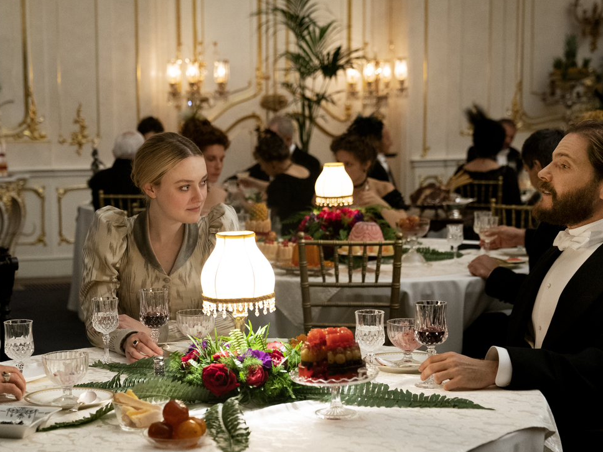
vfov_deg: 19.1
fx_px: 1341
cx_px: 177
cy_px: 262
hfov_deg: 25.1
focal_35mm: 77
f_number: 3.2
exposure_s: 1/100
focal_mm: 49
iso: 3200
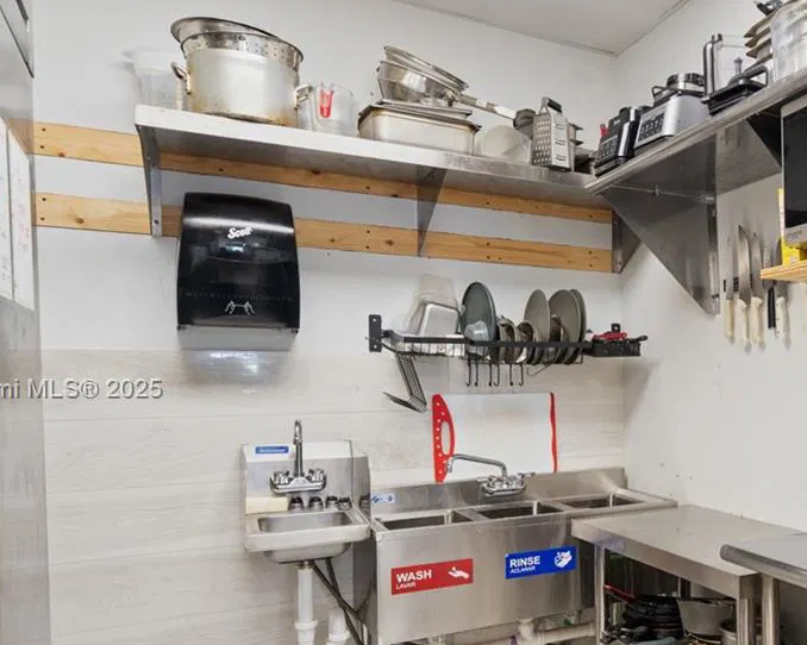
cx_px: 733
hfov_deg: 50.4
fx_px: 740
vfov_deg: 46.8
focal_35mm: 31
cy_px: 390
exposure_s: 1/5
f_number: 9
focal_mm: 14
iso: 800
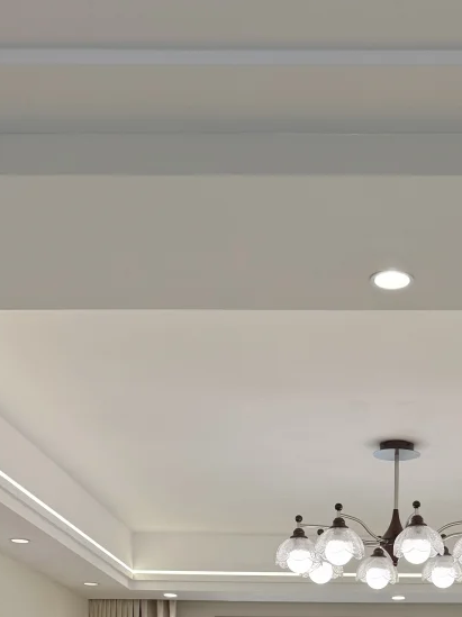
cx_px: 395
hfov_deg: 22.8
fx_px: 1122
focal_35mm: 63
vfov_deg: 26.6
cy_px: 773
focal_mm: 6.76
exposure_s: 1/456
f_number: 1.78
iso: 100
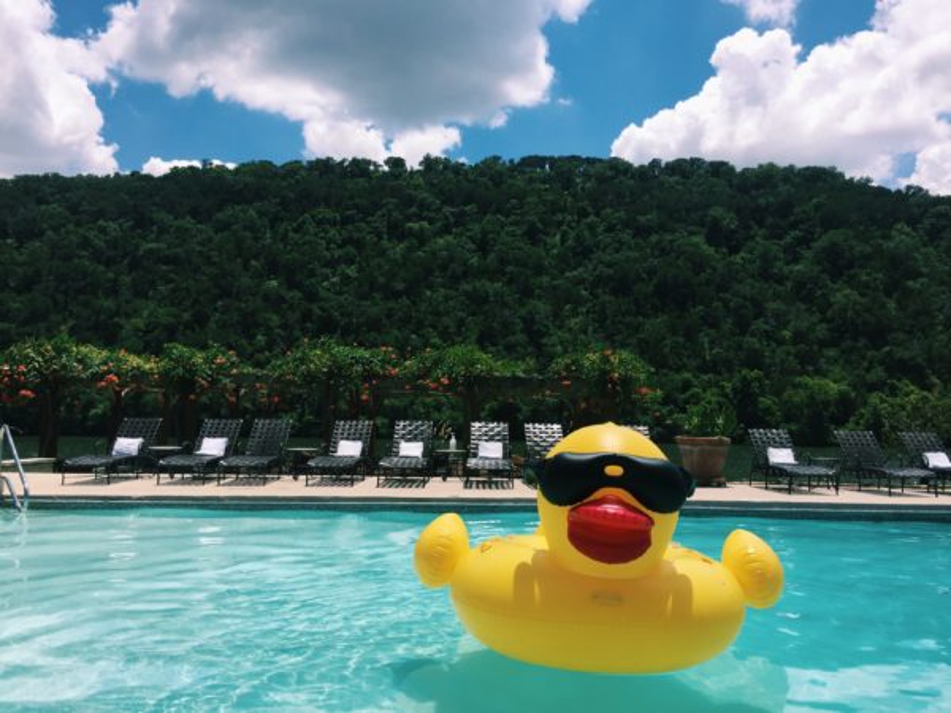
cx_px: 476
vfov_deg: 48.2
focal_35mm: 29
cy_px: 356
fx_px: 797
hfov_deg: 61.7
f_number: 2.2
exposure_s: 1/2326
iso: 32
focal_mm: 4.15
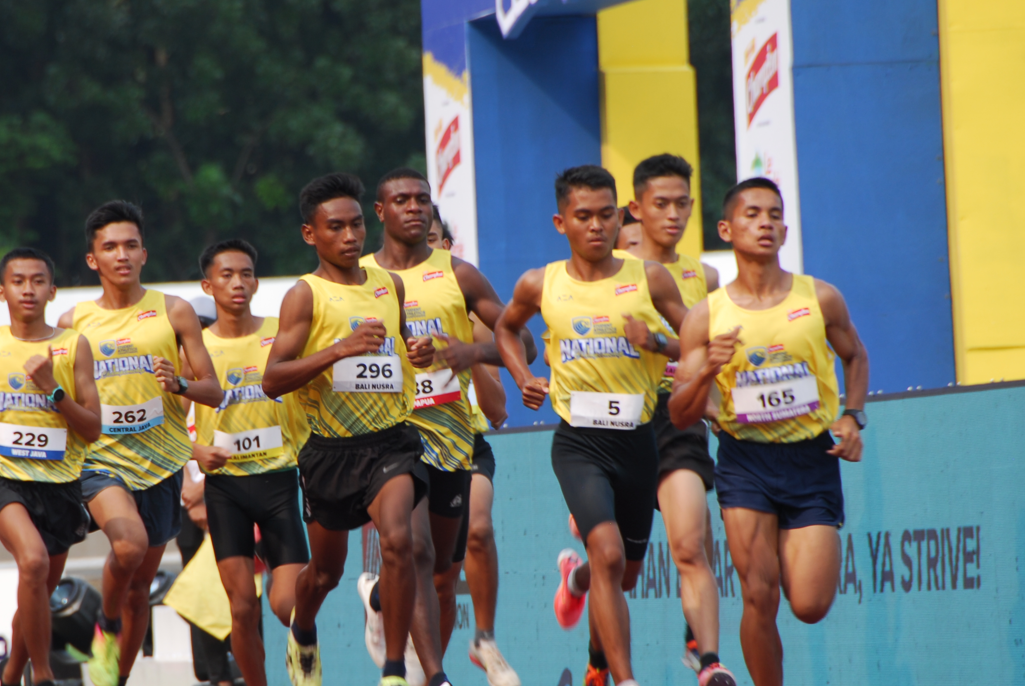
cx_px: 359
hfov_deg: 4.4
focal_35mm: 468
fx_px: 13342
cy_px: 378
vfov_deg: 2.9
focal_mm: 200
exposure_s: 1/160
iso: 100
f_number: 5.6
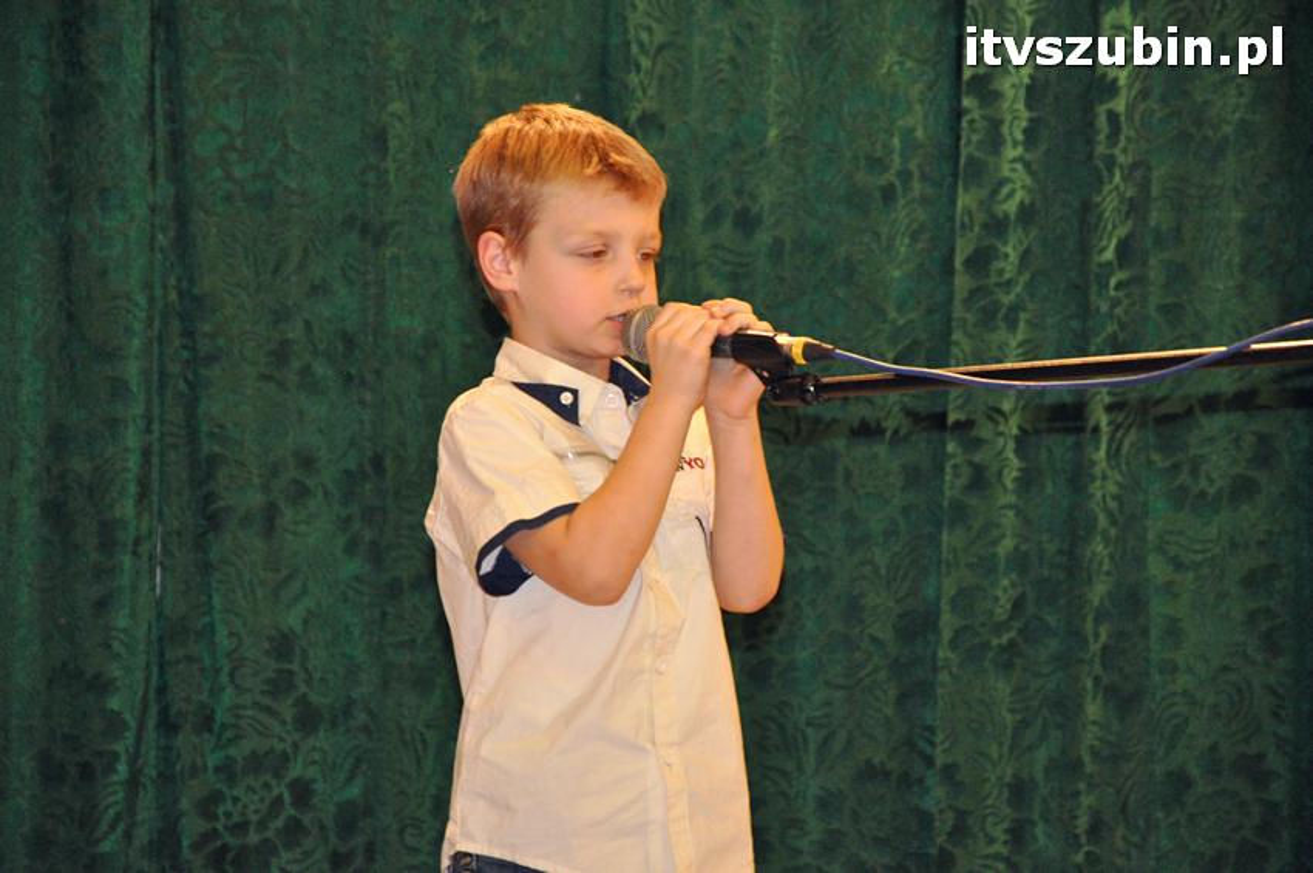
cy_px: 436
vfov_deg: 8.7
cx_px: 656
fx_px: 5739
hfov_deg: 13.1
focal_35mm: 158
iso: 2000
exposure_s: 1/60
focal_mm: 105
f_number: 5.6
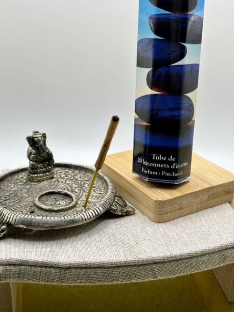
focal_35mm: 52
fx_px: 469
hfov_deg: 28.0
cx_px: 117
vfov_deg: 36.8
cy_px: 156
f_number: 1.6
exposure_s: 1/283
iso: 32
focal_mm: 5.96
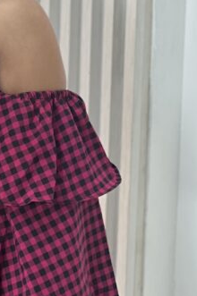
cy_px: 144
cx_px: -97
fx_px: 1859
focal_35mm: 226
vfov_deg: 9.1
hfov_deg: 6.0
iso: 125
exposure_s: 1/120
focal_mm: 9
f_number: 2.8
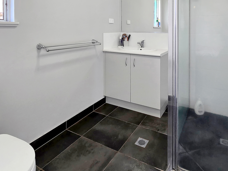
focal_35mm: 21
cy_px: 50
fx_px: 138
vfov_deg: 61.1
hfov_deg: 78.8
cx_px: 125
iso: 125
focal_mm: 2.2
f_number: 2.2
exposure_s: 1/100
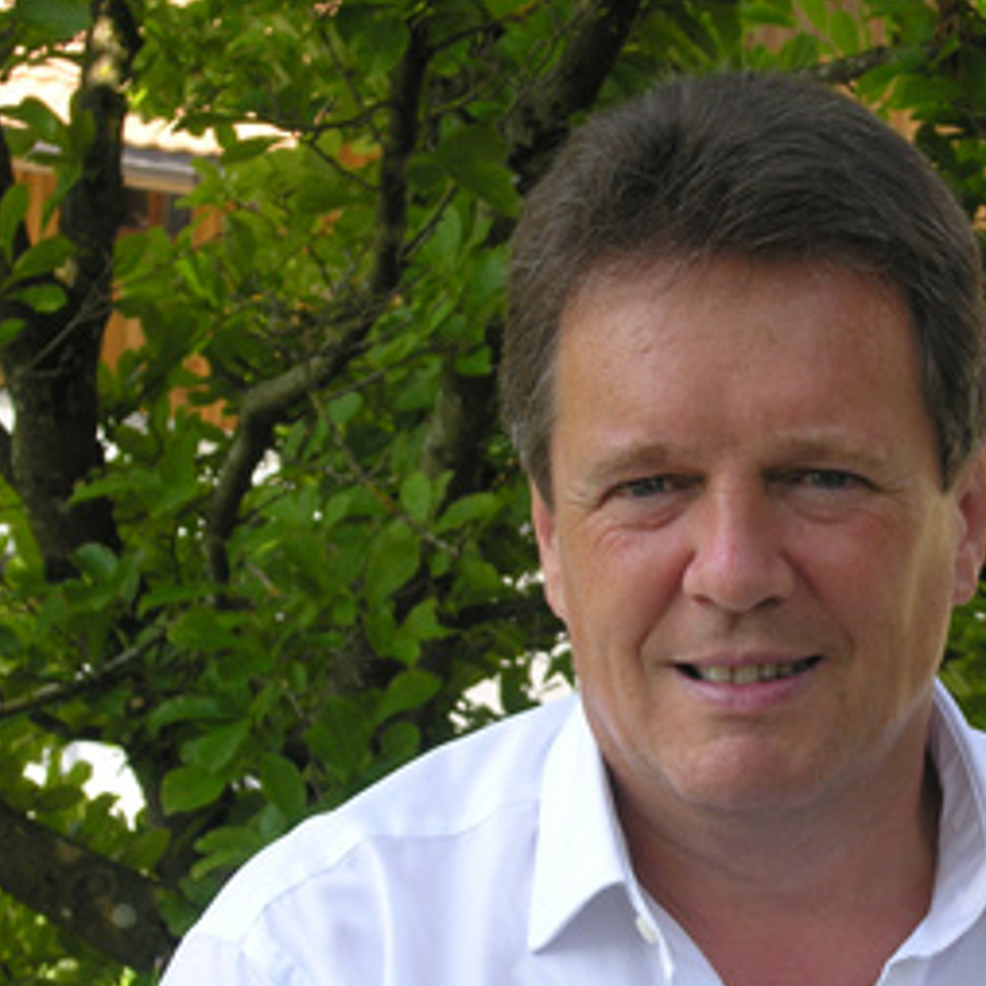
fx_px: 3674
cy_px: 594
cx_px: 776
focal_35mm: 114
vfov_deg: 15.3
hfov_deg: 15.2
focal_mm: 16.3
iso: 50
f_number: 5.2
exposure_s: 1/76.2
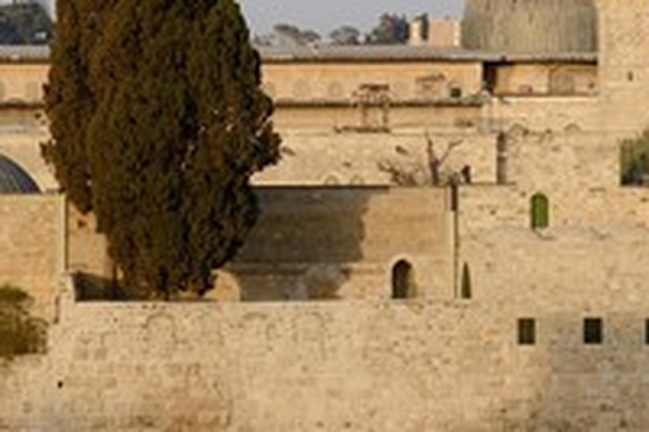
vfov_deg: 9.3
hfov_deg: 14.0
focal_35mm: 147
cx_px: 227
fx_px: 2648
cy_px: 198
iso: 400
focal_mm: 70
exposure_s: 1/400
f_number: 9
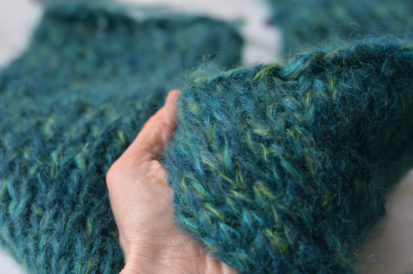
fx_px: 859
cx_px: 206
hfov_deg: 27.0
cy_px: 137
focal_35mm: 75
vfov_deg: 18.1
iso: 250
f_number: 4
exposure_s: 1/100
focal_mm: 50
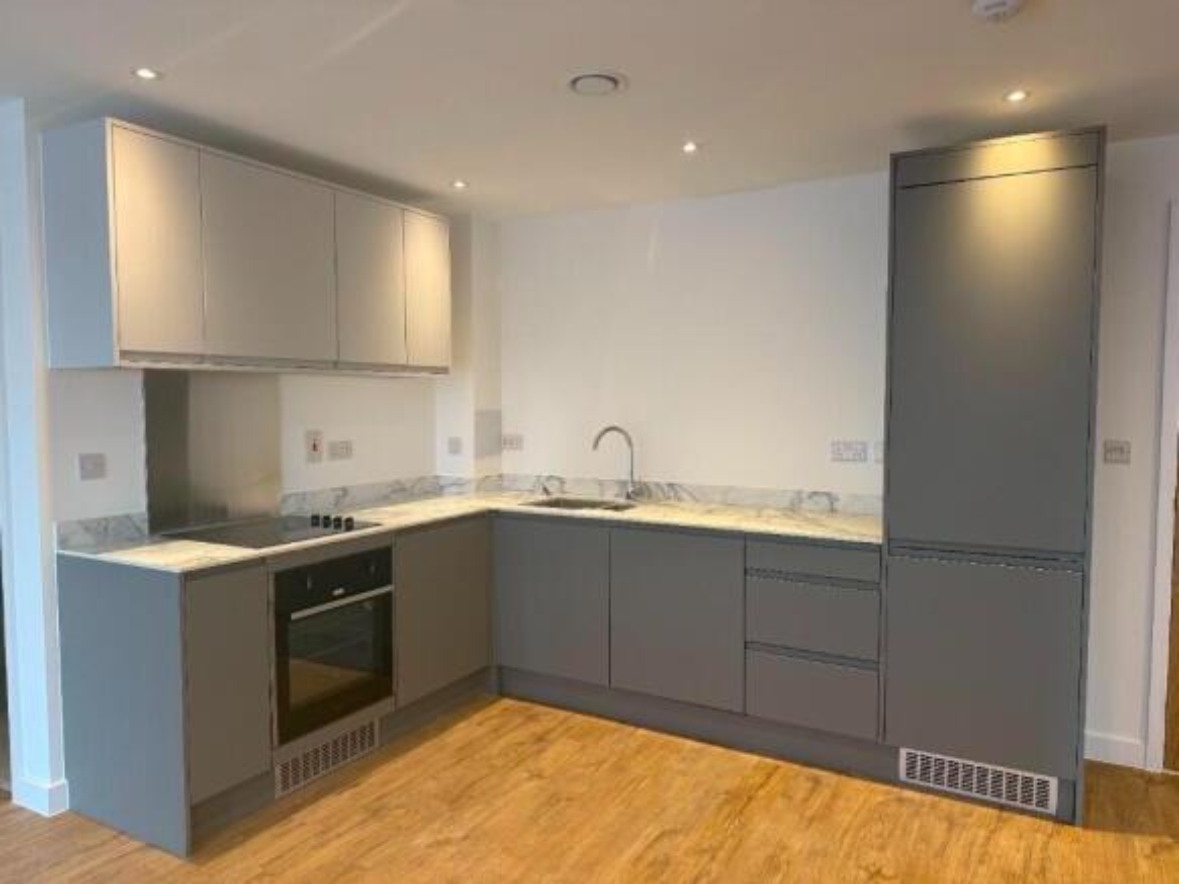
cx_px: 590
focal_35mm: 24
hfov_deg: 71.6
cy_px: 442
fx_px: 817
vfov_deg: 56.8
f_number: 1.78
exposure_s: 1/100
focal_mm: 6.76
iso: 125
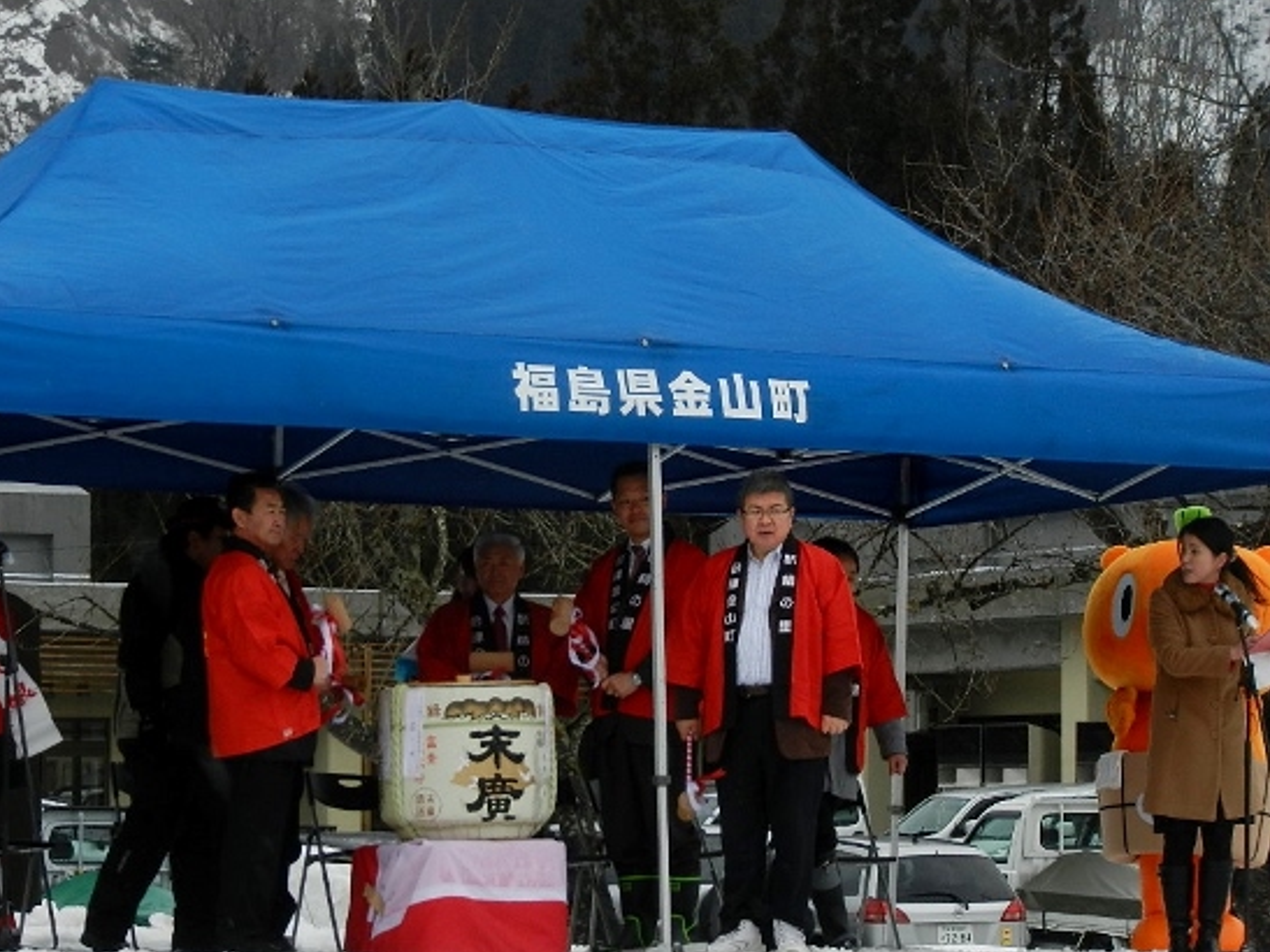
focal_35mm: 144
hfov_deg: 13.7
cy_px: 522
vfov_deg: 10.3
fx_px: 5282
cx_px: 529
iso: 160
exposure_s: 1/640
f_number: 5.1
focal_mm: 22.2
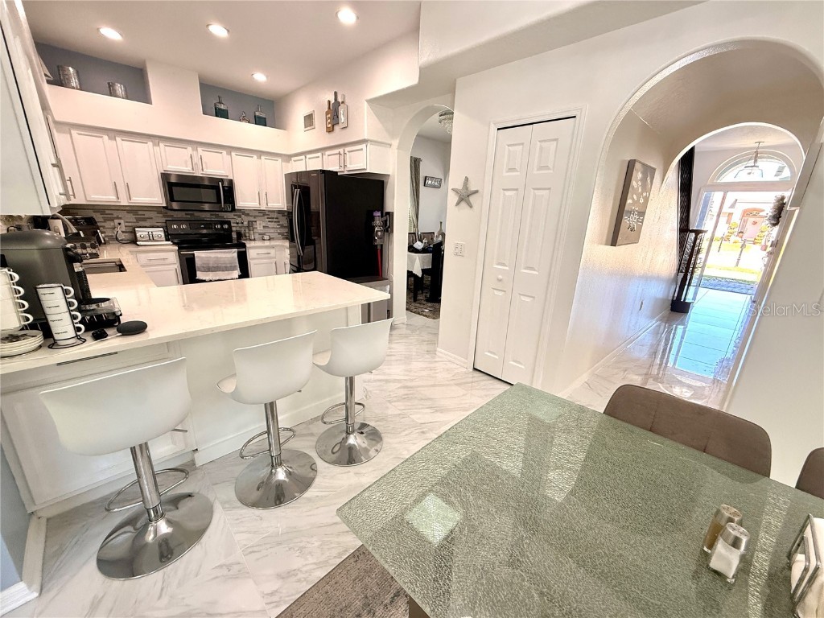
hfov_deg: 102.1
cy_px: 309
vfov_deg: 85.7
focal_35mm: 14
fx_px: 333
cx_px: 412
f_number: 2.2
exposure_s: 1/120
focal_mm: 2.22
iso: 200
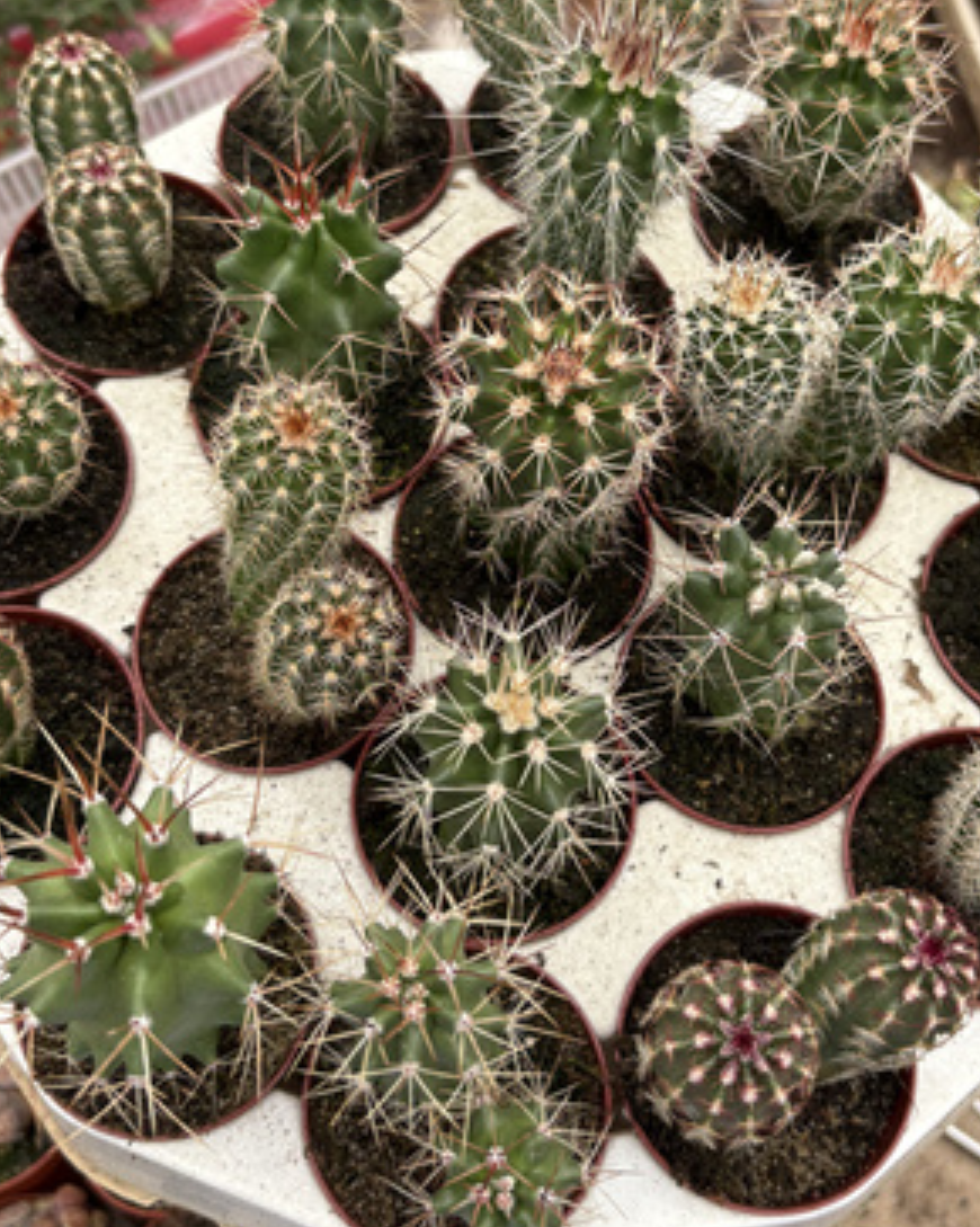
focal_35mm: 42
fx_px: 1524
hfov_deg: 35.6
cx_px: 544
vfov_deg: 43.8
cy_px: 561
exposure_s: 1/121
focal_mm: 5.96
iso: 50
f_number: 1.6
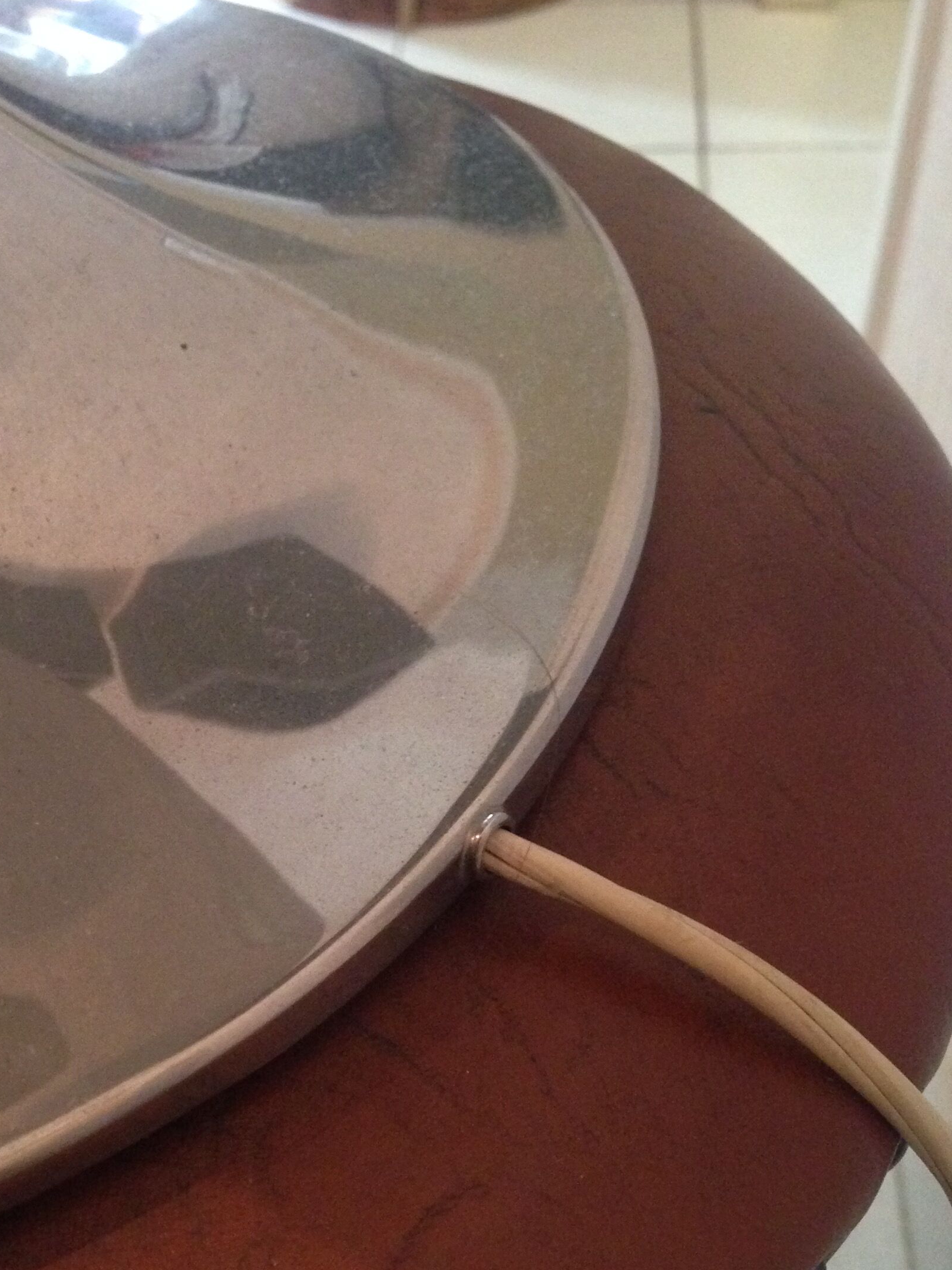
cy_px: 770
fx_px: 1833
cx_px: 290
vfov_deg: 38.0
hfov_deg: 28.8
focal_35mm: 50
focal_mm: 4.12
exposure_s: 1/15
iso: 400
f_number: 2.4
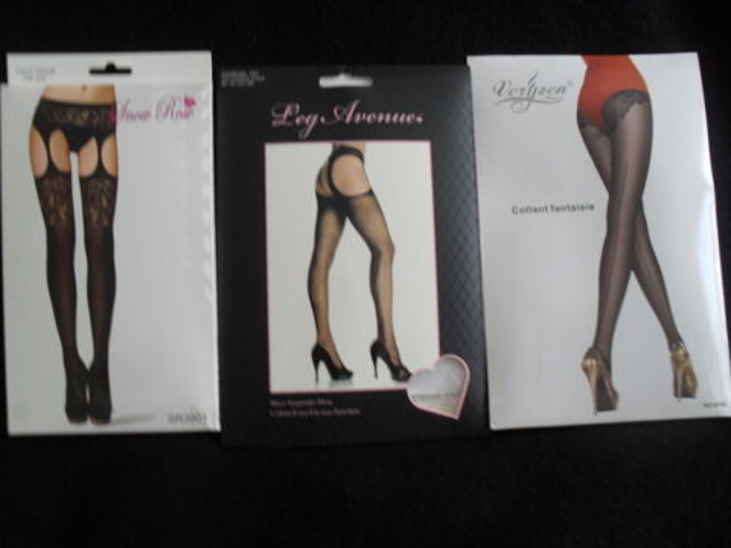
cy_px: 274
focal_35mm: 35
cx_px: 366
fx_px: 739
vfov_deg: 40.7
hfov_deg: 52.6
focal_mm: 6.3
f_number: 3.2
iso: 120
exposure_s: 1/30
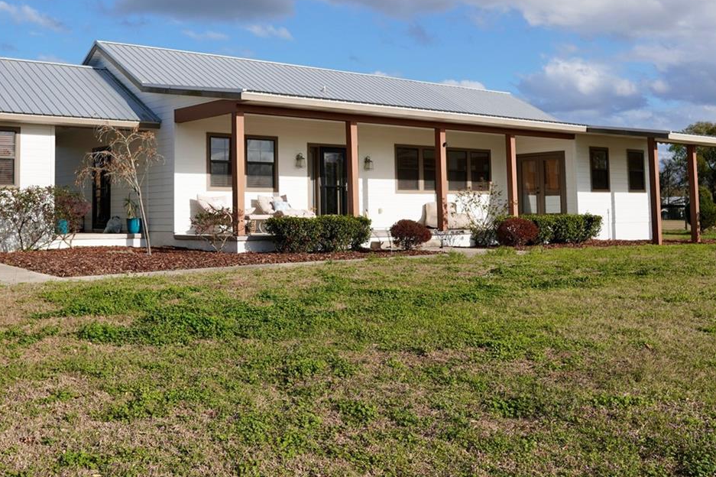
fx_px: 815
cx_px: 250
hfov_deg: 46.8
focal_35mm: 41
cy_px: 139
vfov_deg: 32.2
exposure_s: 1/800
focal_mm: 16
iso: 100
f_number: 5.6
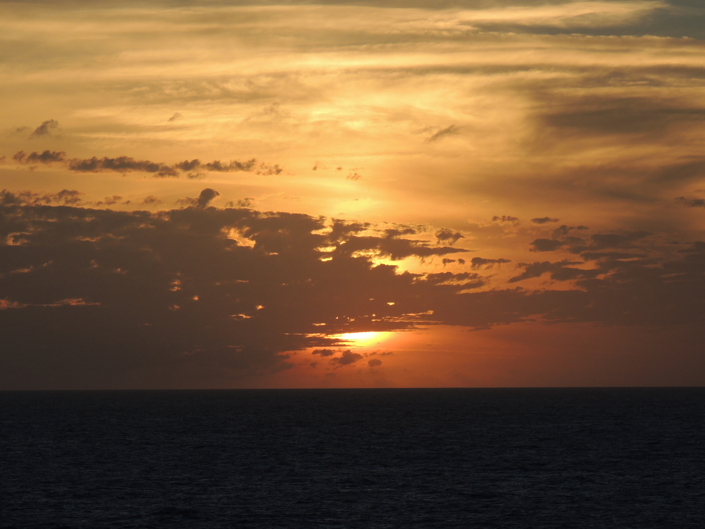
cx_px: 352
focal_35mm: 200
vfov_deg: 7.4
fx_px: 4073
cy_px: 264
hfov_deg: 9.9
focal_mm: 35.6
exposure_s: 1/800
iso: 100
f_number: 4.6
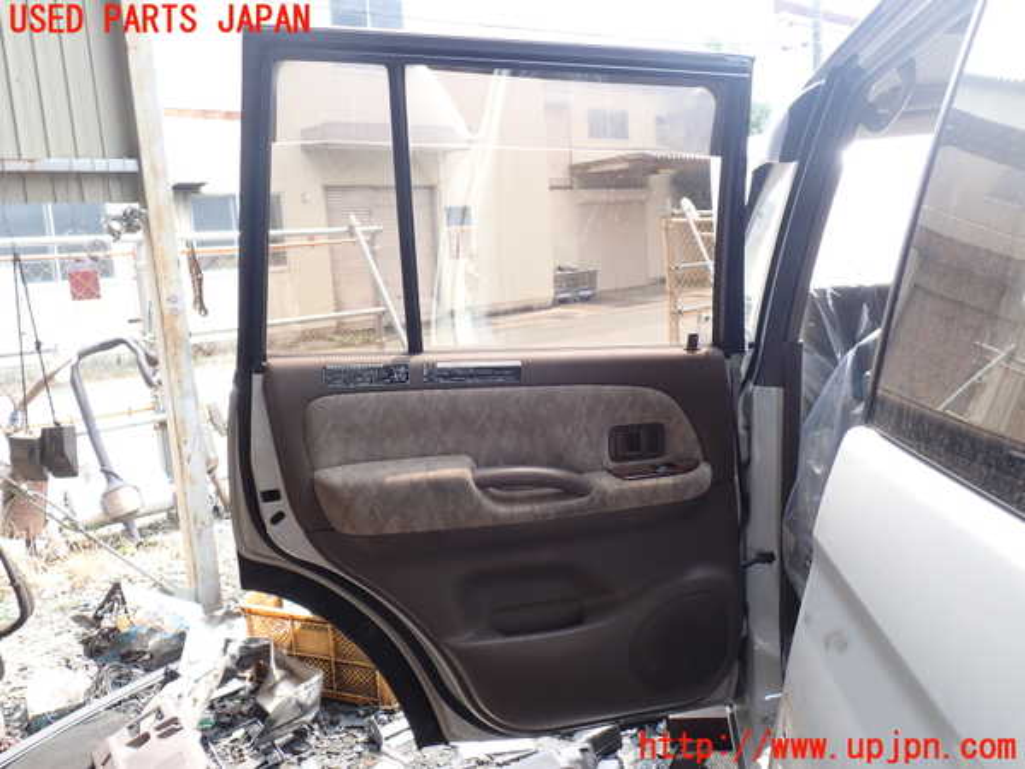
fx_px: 888
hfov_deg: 60.0
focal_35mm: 30
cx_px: 512
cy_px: 384
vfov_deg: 46.8
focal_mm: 5.4
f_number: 3.2
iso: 100
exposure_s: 1/160
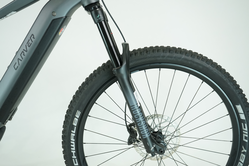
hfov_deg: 54.4
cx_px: 124
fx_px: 242
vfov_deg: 37.9
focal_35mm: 35
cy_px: 83
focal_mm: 35
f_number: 5.6
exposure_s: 1/200
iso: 1600
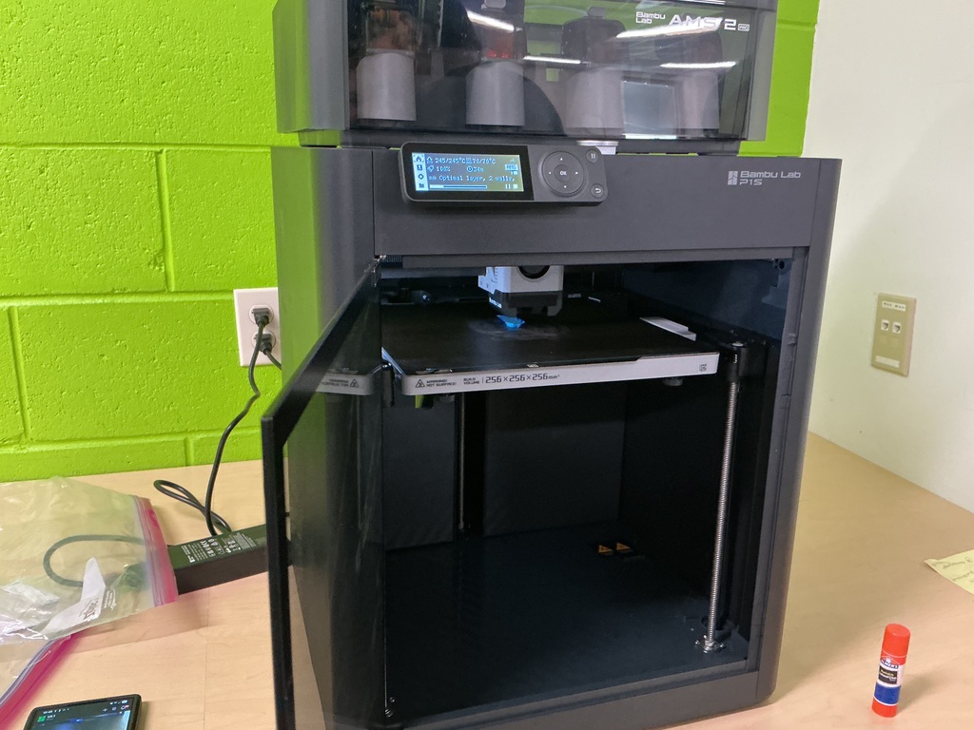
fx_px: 816
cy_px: 365
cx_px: 487
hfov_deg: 61.7
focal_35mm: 29
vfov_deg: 48.2
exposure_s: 1/60
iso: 250
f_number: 1.8
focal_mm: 3
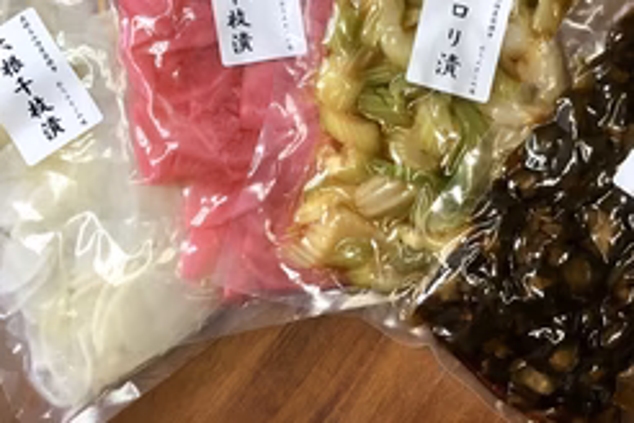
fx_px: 863
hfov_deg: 40.3
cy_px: 98
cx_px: 356
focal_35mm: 49
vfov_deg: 27.1
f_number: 2.2
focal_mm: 4.15
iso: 40
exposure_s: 1/30
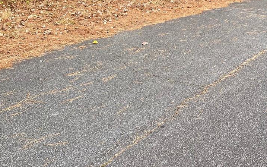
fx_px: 429
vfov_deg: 21.6
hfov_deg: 33.9
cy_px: 25
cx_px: 197
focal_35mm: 59
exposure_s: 1/121
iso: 64
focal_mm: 4.25
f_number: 1.8
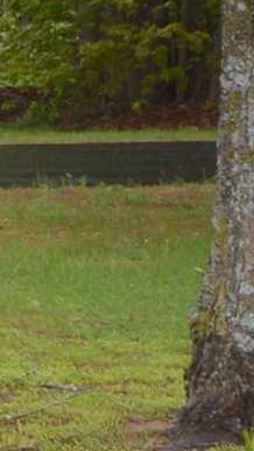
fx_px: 2978
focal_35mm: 249
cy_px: 19
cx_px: -1221
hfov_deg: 4.1
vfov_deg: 8.6
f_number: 5.6
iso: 180
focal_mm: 20
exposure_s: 1/125
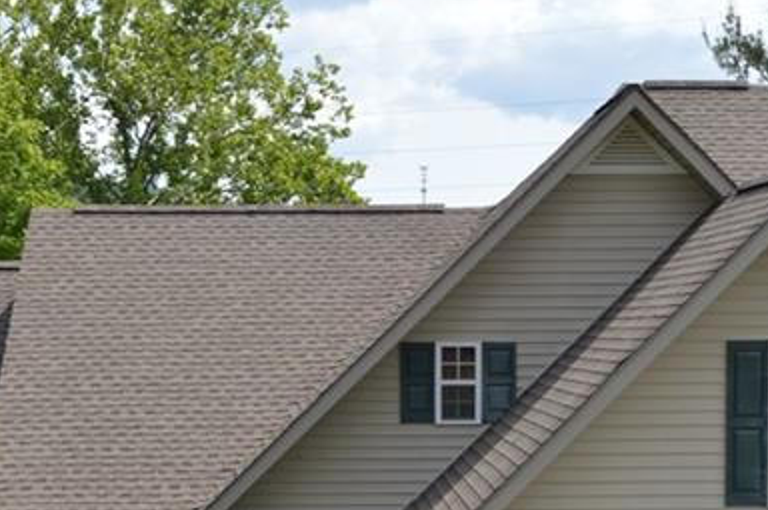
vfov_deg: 13.0
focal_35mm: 104
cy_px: 504
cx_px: 238
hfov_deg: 19.6
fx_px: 2216
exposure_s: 1/200
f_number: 7.1
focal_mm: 26
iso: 100
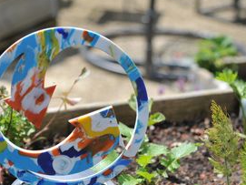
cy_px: 149
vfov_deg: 14.7
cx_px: 78
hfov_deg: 19.6
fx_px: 710
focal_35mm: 100
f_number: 4
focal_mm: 55
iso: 200
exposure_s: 1/1600
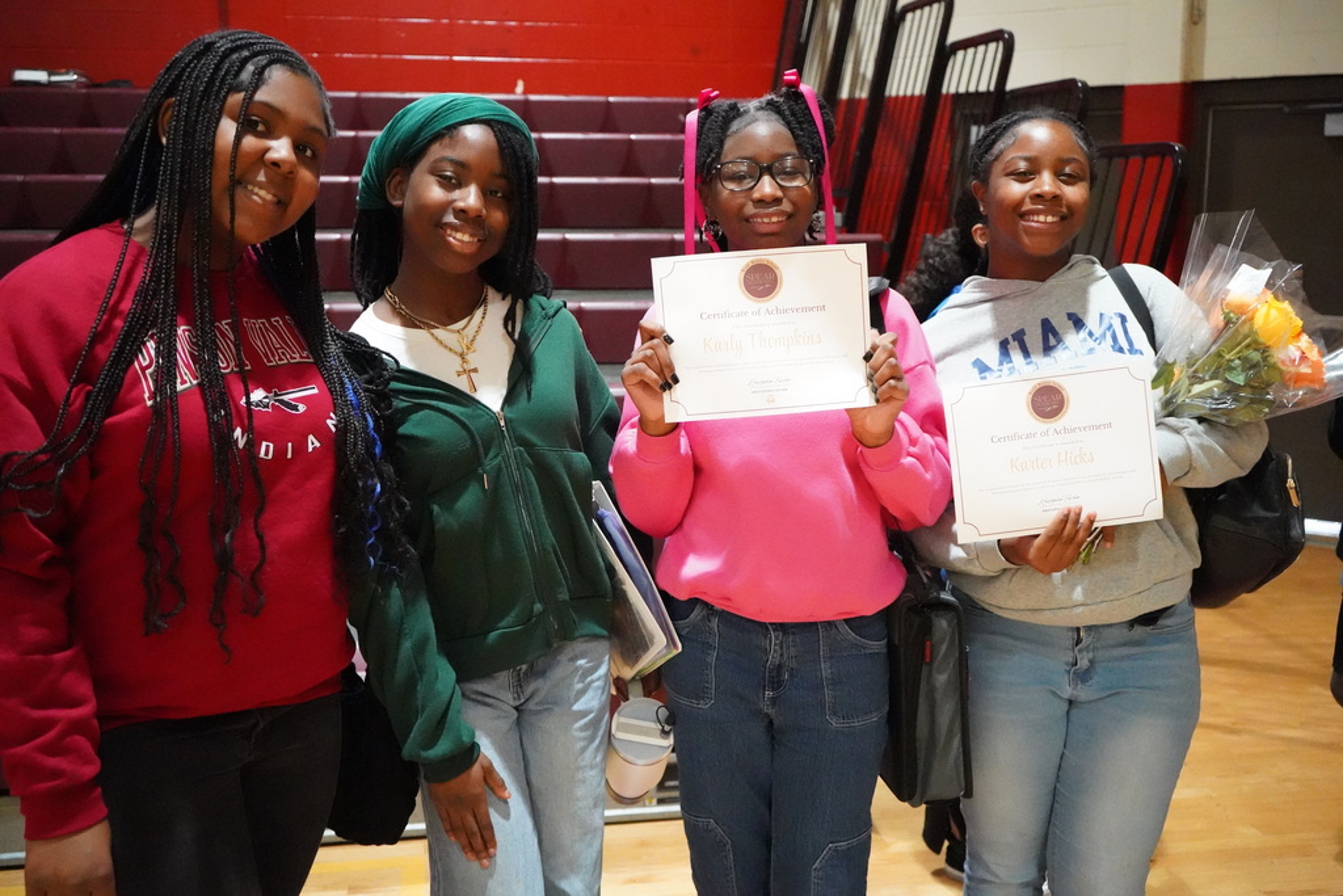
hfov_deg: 53.1
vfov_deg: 36.9
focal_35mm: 36
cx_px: 672
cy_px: 448
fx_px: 1343
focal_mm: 36
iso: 32000
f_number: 4
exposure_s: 1/1000
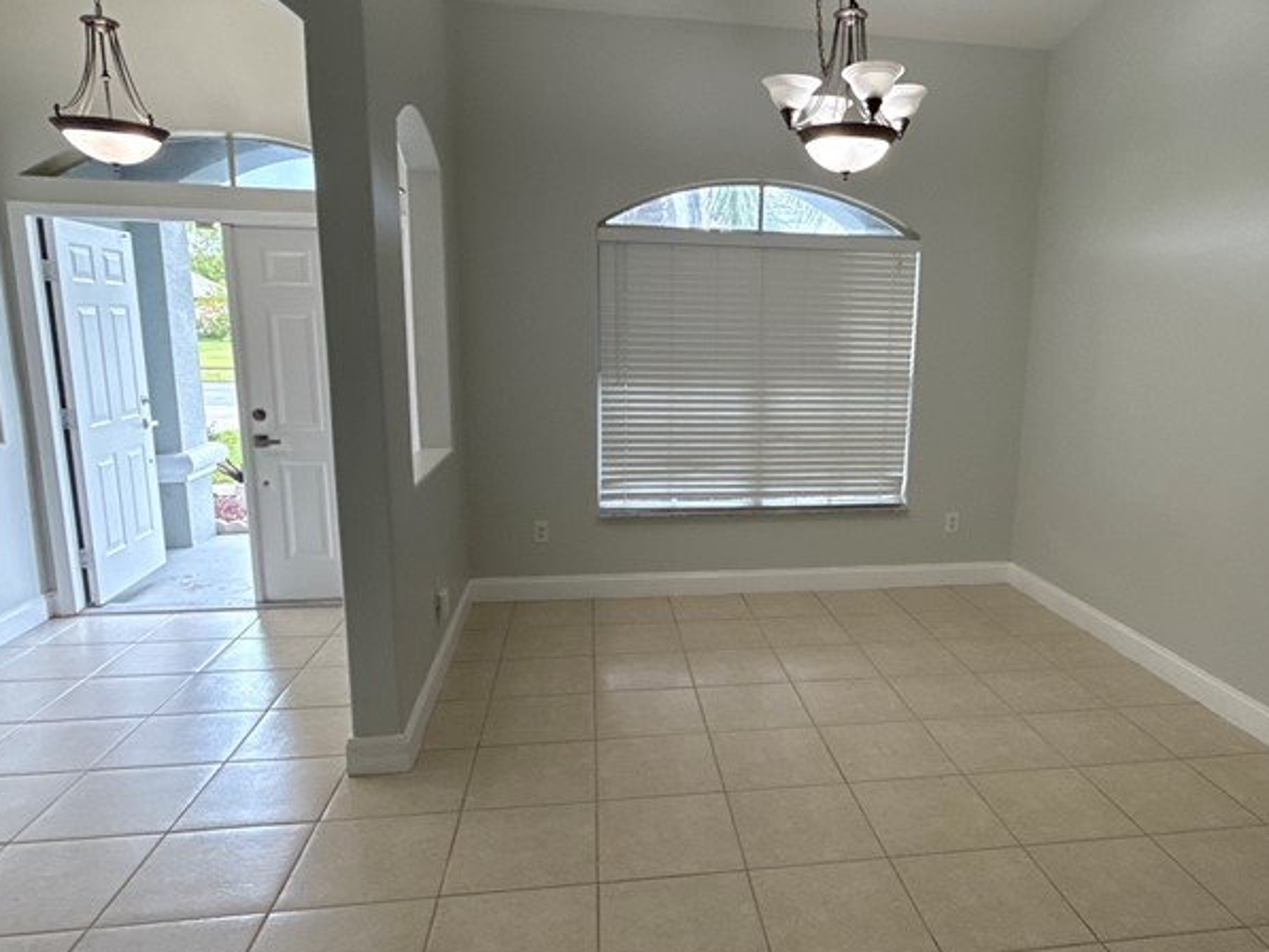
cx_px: 752
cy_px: 489
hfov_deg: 70.9
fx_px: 880
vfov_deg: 56.8
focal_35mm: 24
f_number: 2.2
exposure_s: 1/120
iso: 250
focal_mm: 2.22
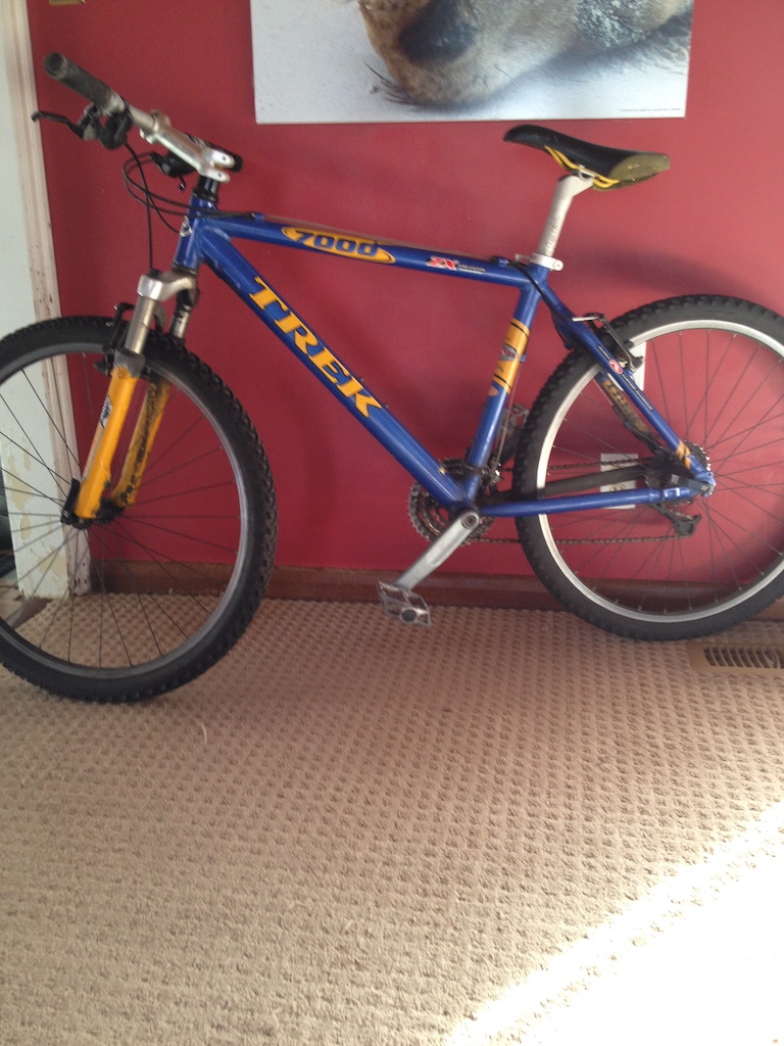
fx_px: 1057
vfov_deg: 52.6
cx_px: 392
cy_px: 523
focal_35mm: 35
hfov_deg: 40.7
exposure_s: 1/20
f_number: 2.4
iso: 80
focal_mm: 4.28
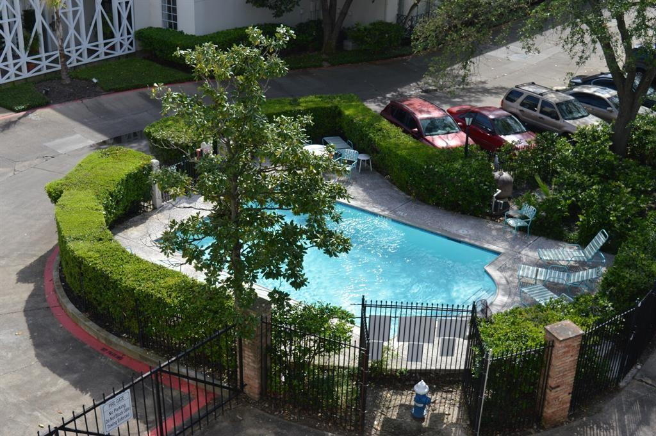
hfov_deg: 41.2
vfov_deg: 28.0
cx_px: 328
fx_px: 874
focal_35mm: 48
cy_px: 218
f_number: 7.1
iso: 100
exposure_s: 1/200
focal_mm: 32
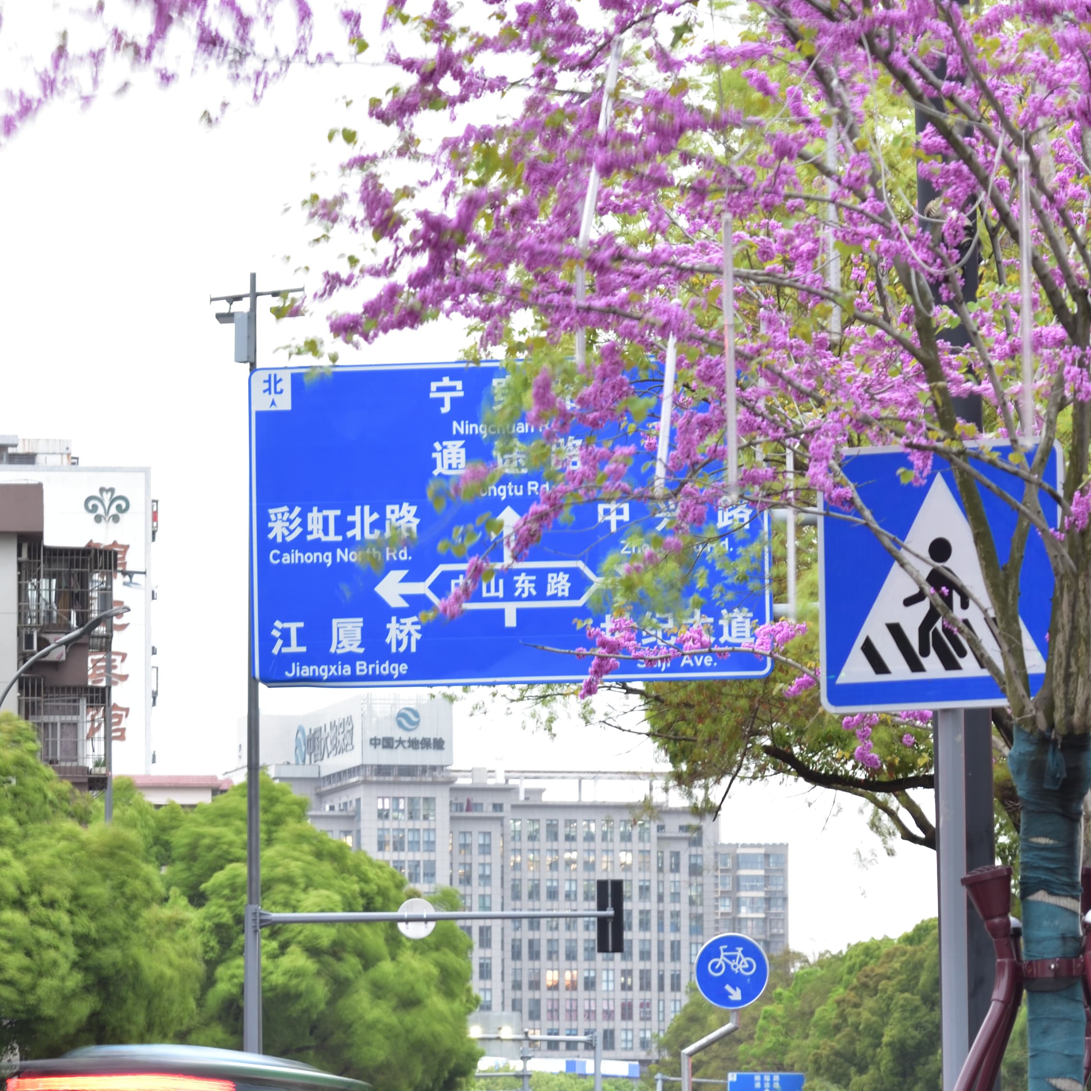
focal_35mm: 180
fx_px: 6418
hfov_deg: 9.7
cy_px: 776
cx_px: 269
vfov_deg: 9.7
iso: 100
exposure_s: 1.3
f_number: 8
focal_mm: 80
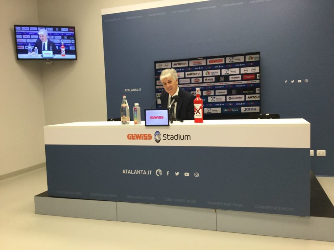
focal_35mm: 31
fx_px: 299
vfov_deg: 45.4
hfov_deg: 58.4
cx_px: 167
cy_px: 125
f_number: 2.4
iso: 40
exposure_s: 1/33
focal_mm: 3.3
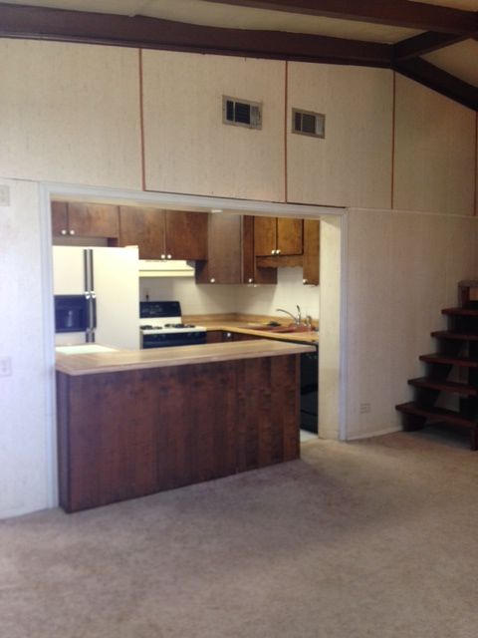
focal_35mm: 33
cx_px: 239
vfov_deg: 55.4
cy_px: 319
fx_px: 608
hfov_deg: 42.9
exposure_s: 1/20
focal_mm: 4.12
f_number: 2.4
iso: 125
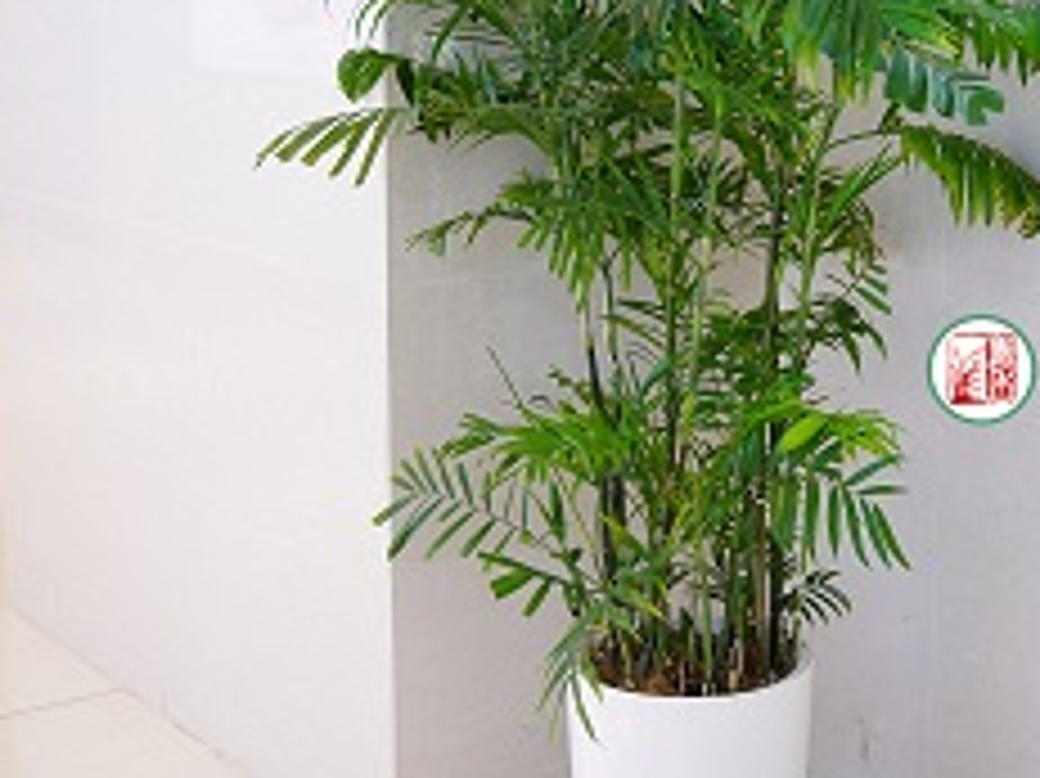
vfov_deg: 23.1
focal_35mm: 63
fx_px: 1892
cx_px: 747
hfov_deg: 30.4
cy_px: 202
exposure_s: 1/400
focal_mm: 28
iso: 1250
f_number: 2.8
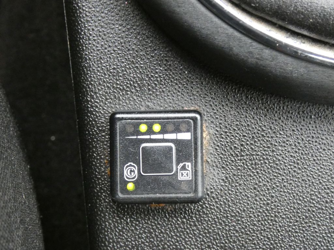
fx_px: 637
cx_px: 167
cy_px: 125
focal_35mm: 66
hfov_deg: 29.4
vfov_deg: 22.3
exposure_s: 1/25
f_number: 5
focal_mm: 11.9
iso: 1600
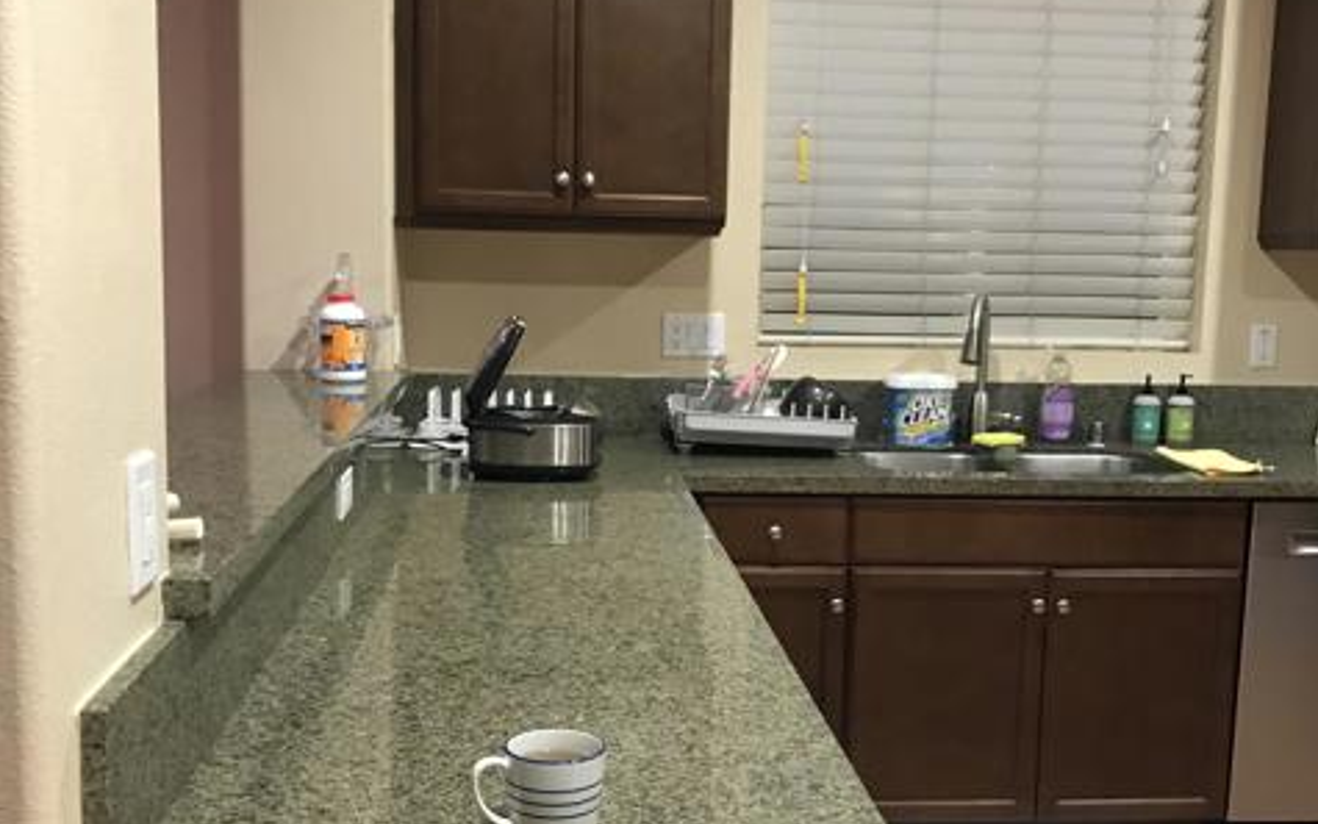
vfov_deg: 32.0
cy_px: 449
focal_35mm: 40
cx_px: 660
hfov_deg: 49.3
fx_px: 1437
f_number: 1.8
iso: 100
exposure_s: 1/9
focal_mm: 3.99
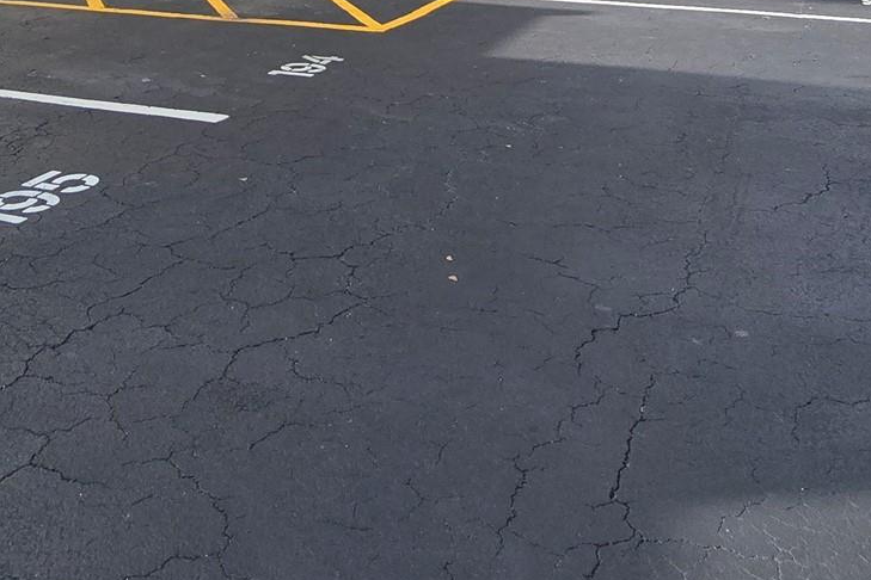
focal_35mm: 38
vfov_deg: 27.9
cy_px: -209
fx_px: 919
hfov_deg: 50.6
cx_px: 400
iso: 50
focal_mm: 2.2
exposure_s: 1/2234
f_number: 2.2
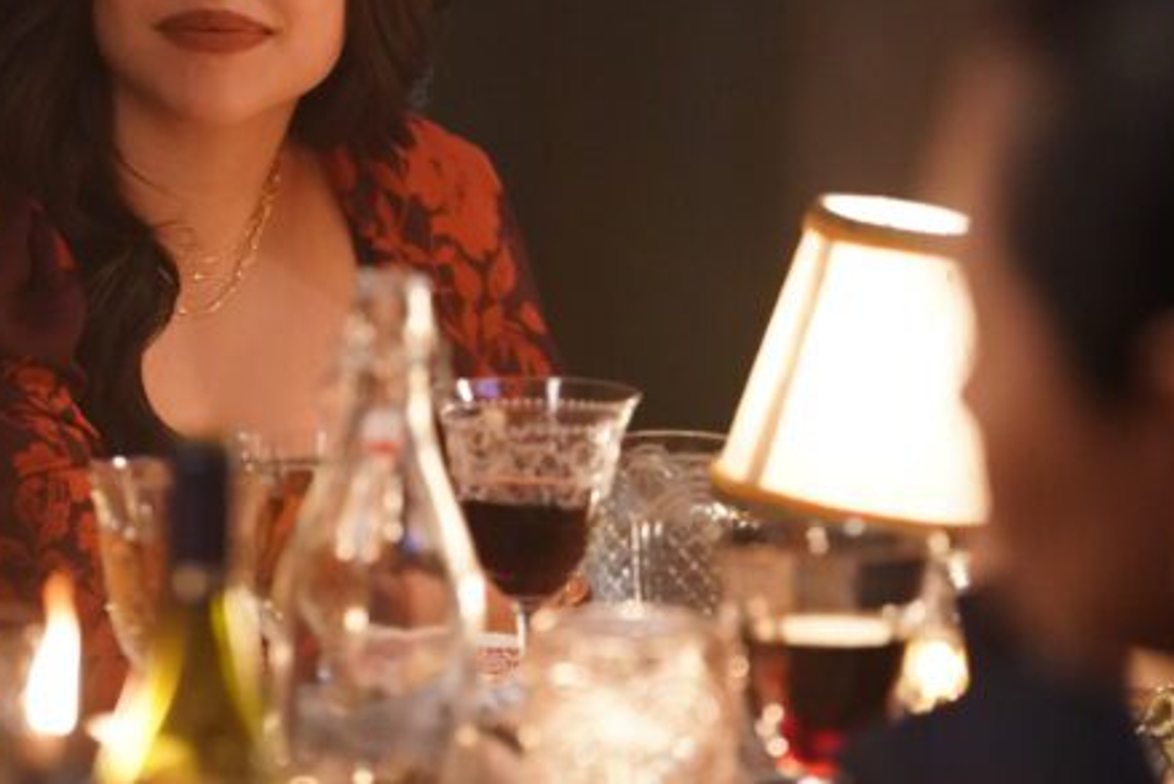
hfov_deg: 8.4
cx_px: 519
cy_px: 185
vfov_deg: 5.6
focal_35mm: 245
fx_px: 7992
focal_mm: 140
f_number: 2.8
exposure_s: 1/250
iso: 10000
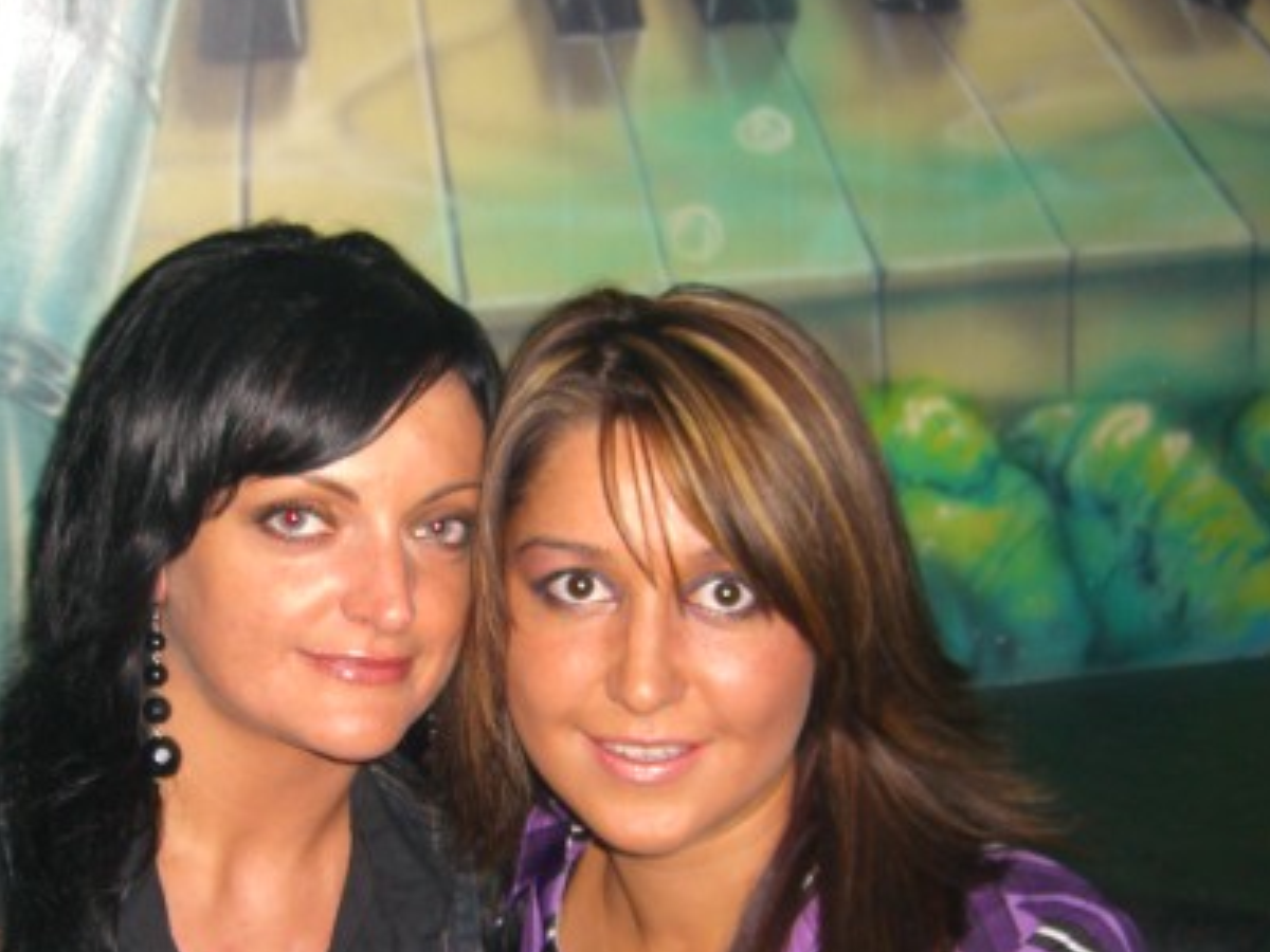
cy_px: 676
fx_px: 2091
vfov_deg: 25.4
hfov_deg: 33.6
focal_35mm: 57
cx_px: 464
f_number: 2.8
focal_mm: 7.9
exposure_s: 1/60
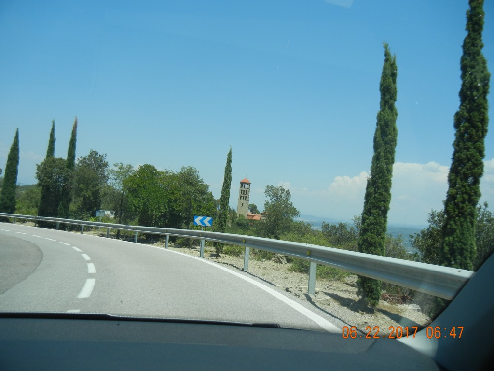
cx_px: 247
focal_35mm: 30
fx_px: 428
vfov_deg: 46.8
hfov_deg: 60.0
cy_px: 186
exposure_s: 1/385
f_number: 7
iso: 160
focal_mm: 5.4
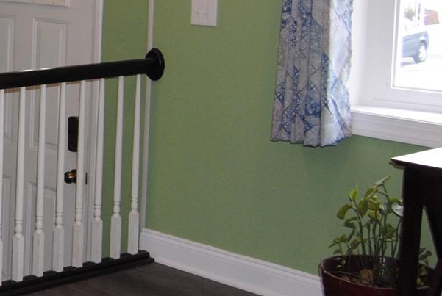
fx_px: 1131
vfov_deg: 14.8
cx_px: -226
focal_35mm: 92
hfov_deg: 19.3
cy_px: 65
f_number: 4
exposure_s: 1/160
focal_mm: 18
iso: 400
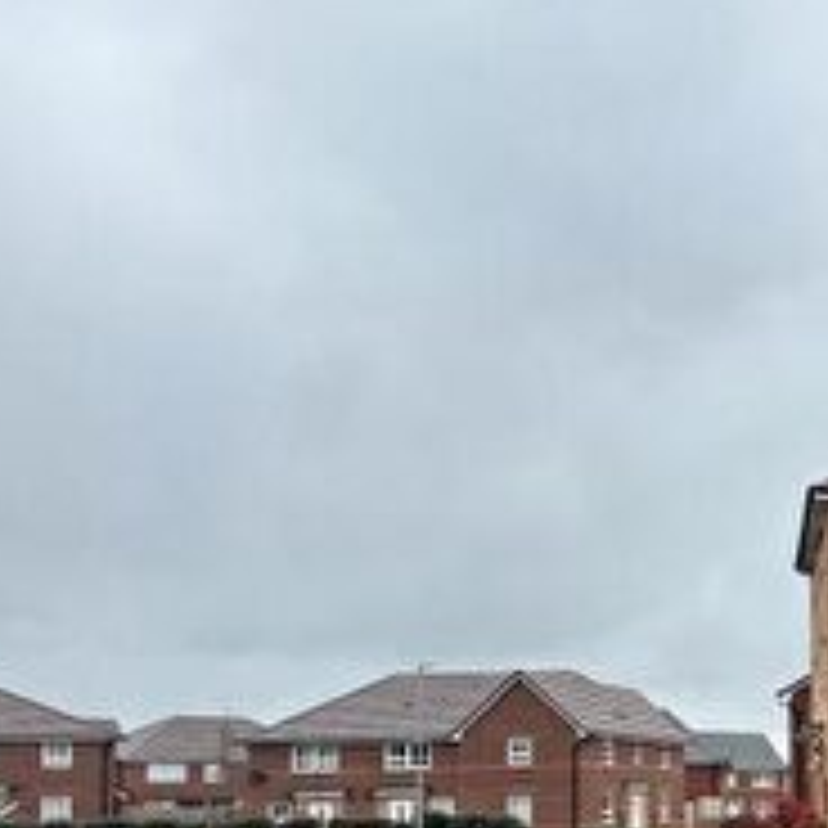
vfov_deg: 34.3
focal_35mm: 47
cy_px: 722
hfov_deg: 23.0
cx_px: 1431
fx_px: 1272
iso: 40
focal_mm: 2.22
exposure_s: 1/262
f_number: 2.2
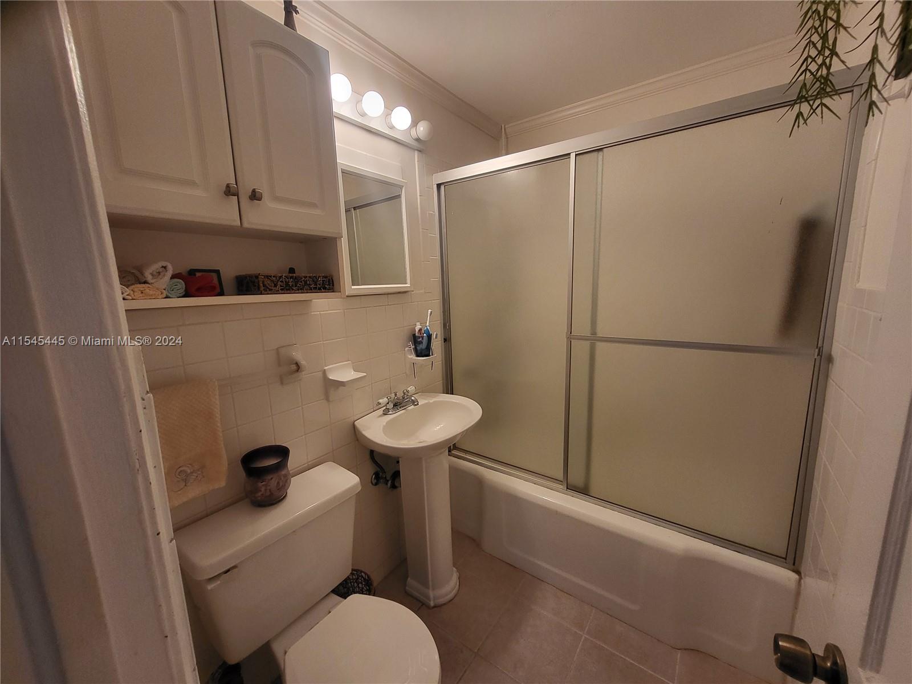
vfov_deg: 89.9
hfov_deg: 106.2
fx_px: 343
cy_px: 342
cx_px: 456
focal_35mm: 13
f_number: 2.2
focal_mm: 1.74
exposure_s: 1/60
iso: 200
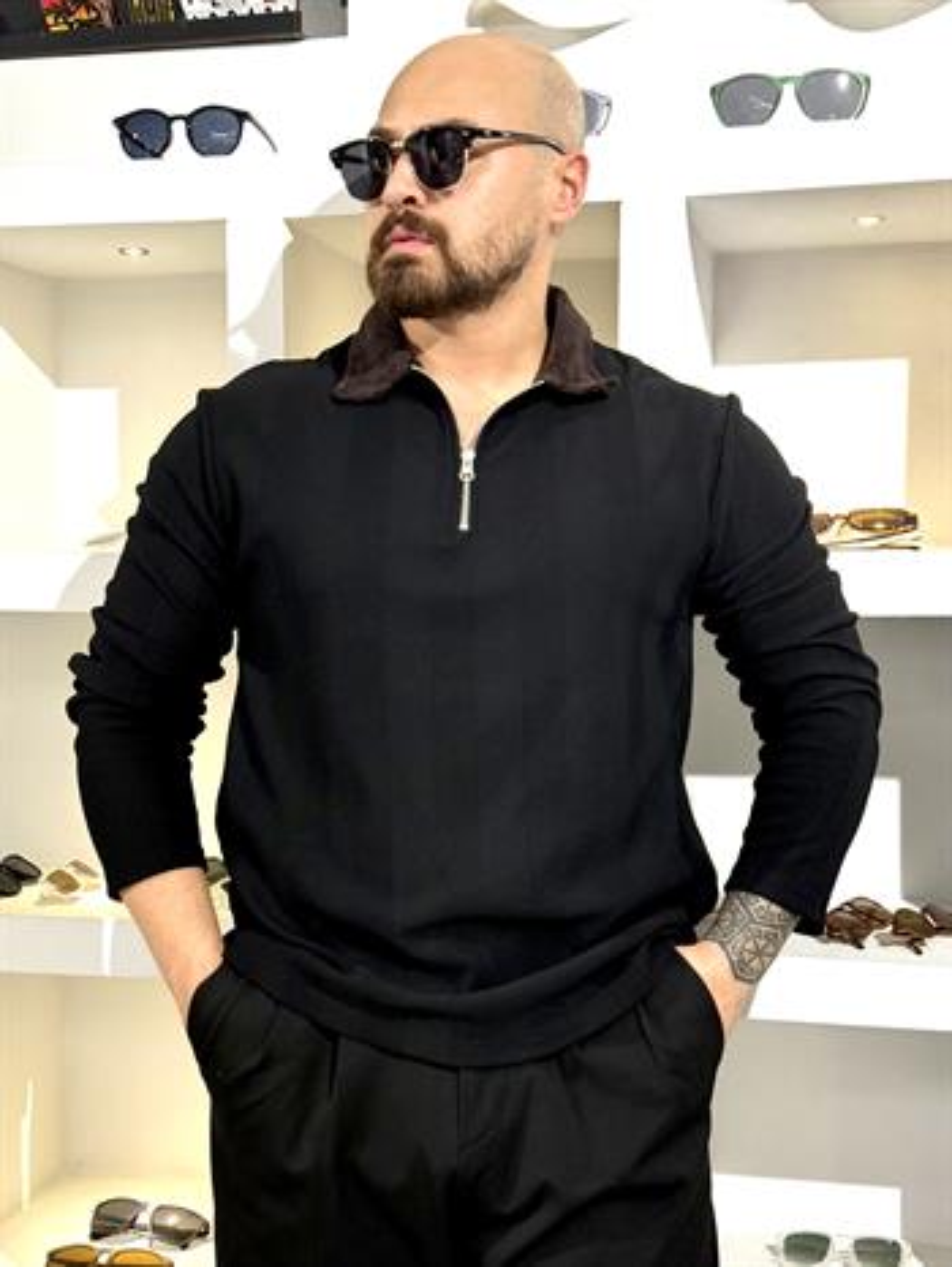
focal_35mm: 48
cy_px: 634
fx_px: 1759
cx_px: 476
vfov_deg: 39.6
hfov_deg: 30.3
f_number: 1.78
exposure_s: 1/100
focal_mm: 6.76
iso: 100
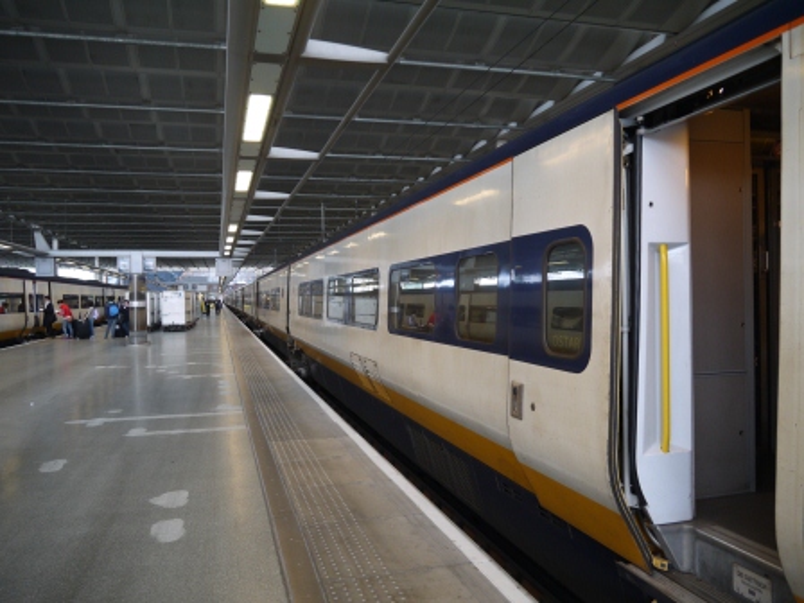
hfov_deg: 63.4
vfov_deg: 49.7
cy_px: 302
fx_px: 650
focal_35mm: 28
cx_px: 402
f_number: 3.5
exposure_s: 1/60
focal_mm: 14
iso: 320
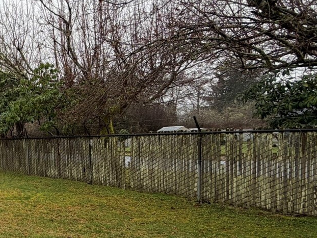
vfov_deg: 39.3
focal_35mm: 36
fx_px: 330
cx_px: -76
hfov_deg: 37.0
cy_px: 154
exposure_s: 1/243
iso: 40
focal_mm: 2.22
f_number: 2.2
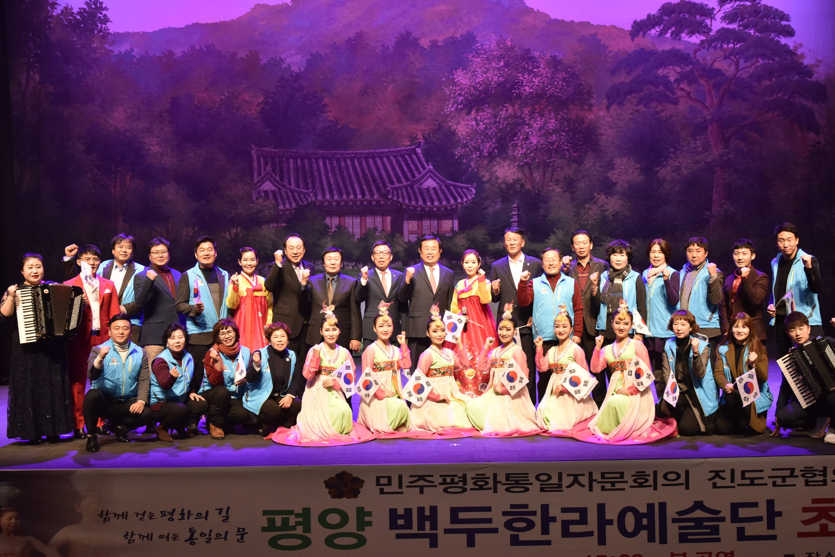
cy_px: 277
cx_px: 437
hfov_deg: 43.6
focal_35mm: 45
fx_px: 1044
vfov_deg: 29.9
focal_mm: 38
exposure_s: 1/125
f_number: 5.6
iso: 2000
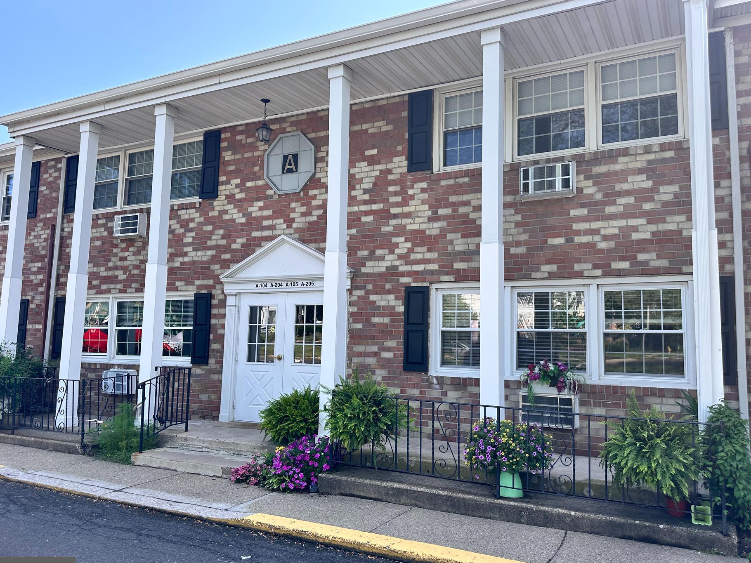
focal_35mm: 27
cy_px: 274
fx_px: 586
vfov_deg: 51.3
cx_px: 395
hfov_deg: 65.3
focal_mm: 6.86
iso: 80
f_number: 1.78
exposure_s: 1/1009
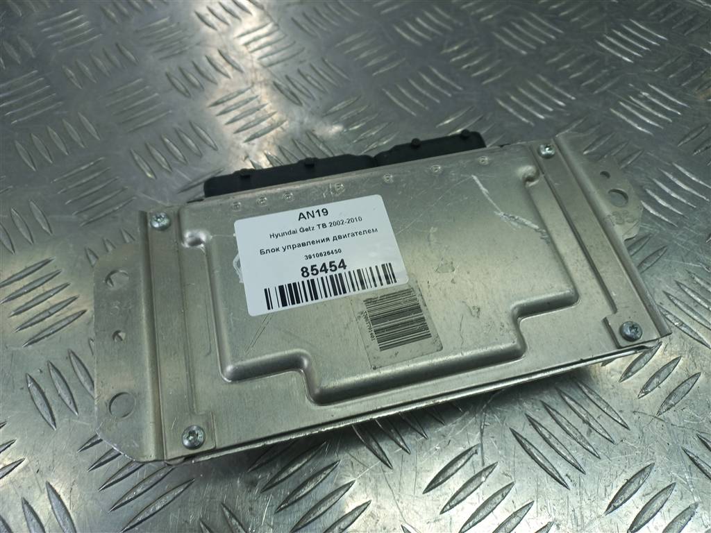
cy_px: 266
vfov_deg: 54.9
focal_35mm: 25
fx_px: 513
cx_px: 356
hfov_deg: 69.4
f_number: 1.8
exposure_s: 1/50
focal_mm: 4.6
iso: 32
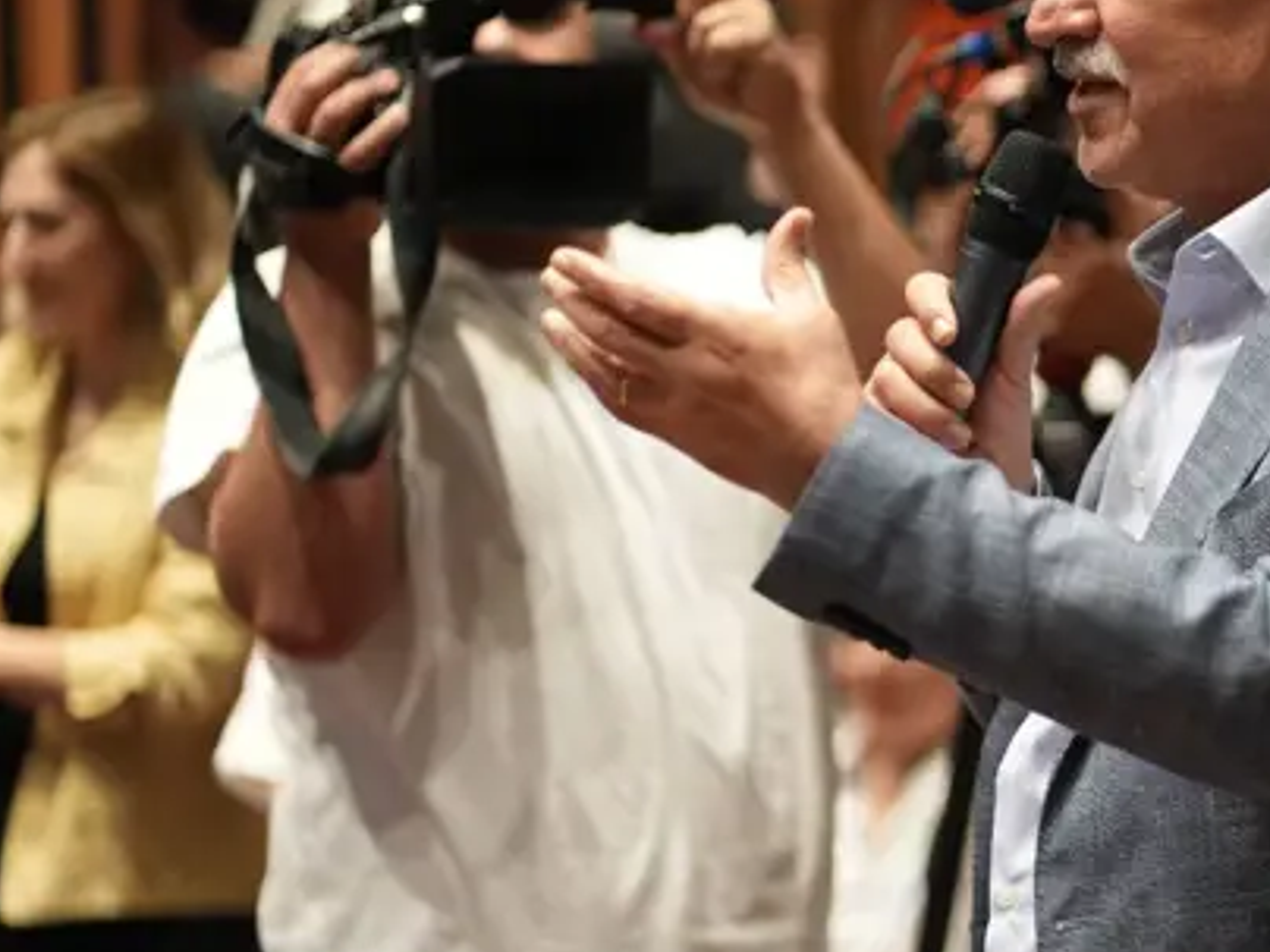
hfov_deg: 11.0
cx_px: 1207
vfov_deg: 8.3
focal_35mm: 178
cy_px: 412
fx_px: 6531
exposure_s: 1/125
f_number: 2
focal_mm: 85
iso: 2500
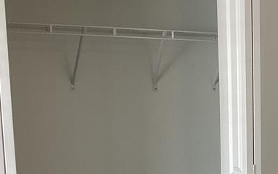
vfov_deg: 14.5
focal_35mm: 88
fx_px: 667
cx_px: 312
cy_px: 198
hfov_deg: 22.1
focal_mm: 3.3
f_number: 2.4
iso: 64
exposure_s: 1/60
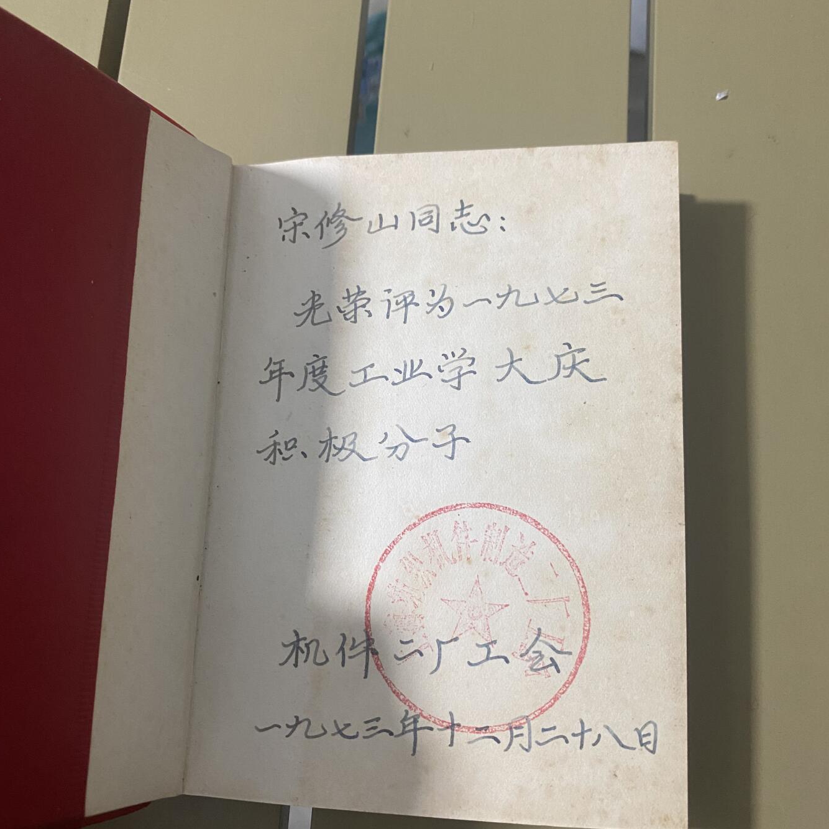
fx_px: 840
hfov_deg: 52.5
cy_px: 444
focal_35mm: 31
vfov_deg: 52.5
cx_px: 414
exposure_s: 1/50
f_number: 1.8
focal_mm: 4.25
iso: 160
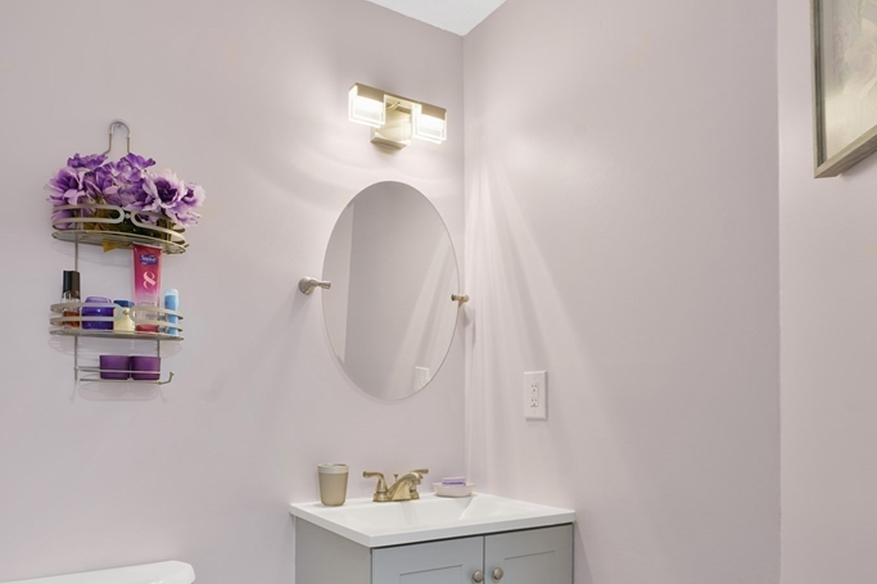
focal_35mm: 24
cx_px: 383
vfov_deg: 51.8
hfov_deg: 73.4
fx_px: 584
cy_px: 405
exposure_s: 1
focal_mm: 16
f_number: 8
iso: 100
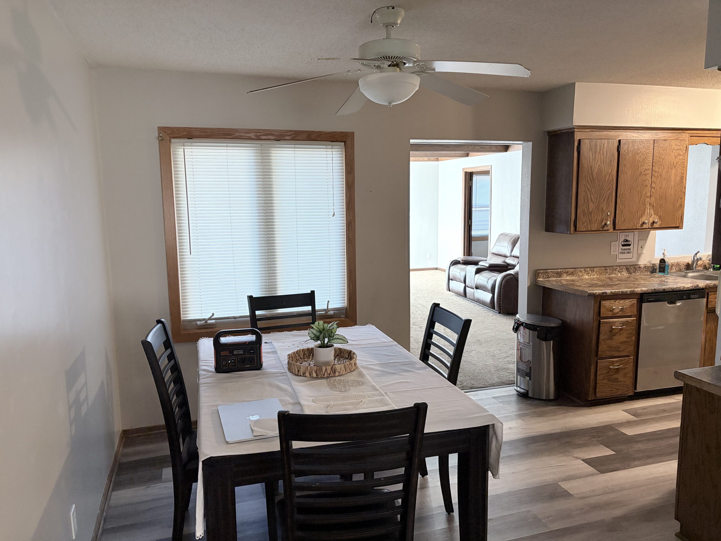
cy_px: 270
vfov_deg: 53.1
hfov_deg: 67.3
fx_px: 542
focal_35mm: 26
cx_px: 360
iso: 320
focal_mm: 5.96
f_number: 1.6
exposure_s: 1/60
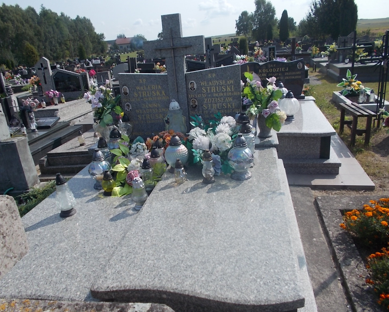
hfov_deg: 62.2
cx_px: 182
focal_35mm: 28
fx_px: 322
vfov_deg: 51.5
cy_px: 151
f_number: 8
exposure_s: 1/200
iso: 80
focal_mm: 4.6
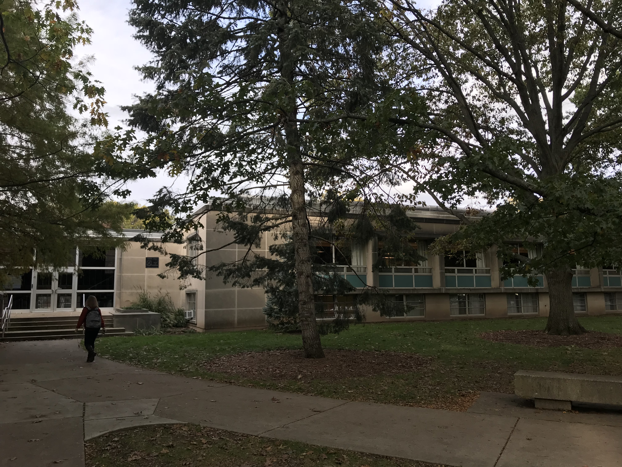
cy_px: 234
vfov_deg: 49.7
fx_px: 503
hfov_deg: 63.4
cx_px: 311
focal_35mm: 28
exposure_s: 1/391
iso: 20
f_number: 1.8
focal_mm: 3.99
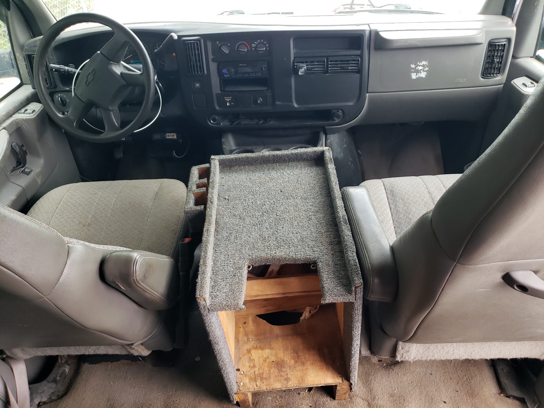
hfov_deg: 67.3
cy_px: 204
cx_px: 272
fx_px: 409
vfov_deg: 53.1
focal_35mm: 26
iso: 60
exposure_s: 1/100
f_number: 1.5
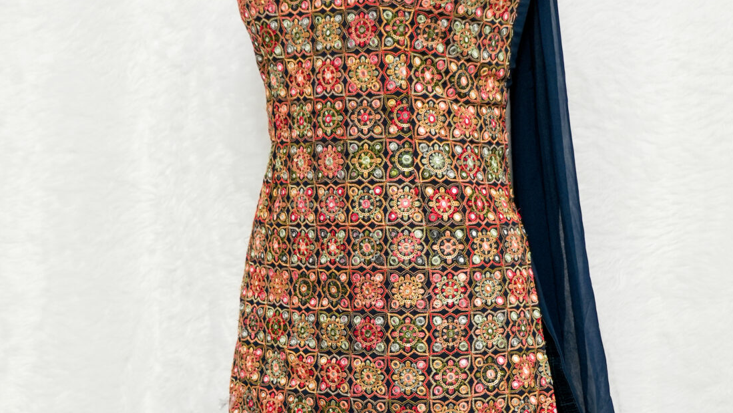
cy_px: 381
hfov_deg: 20.3
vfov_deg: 11.5
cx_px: 414
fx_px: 2041
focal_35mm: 105
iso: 320
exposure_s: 1/200
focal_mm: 43
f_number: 4
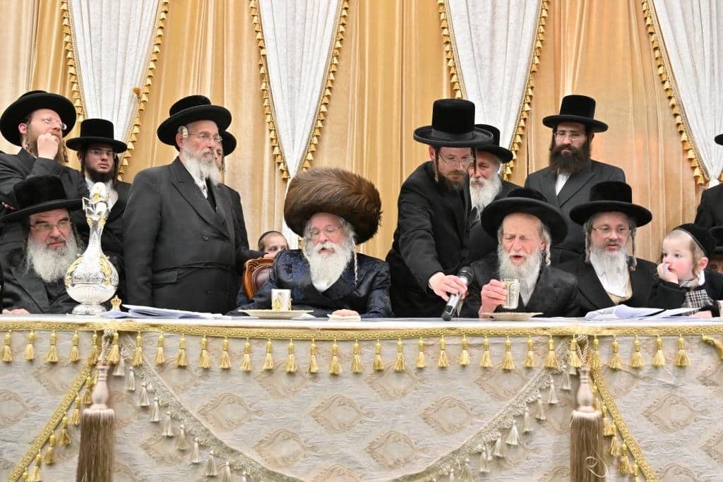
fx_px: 613
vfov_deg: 43.0
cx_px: 362
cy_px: 241
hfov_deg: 61.1
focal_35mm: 30
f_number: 4
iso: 1250
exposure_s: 1/250
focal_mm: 30.5
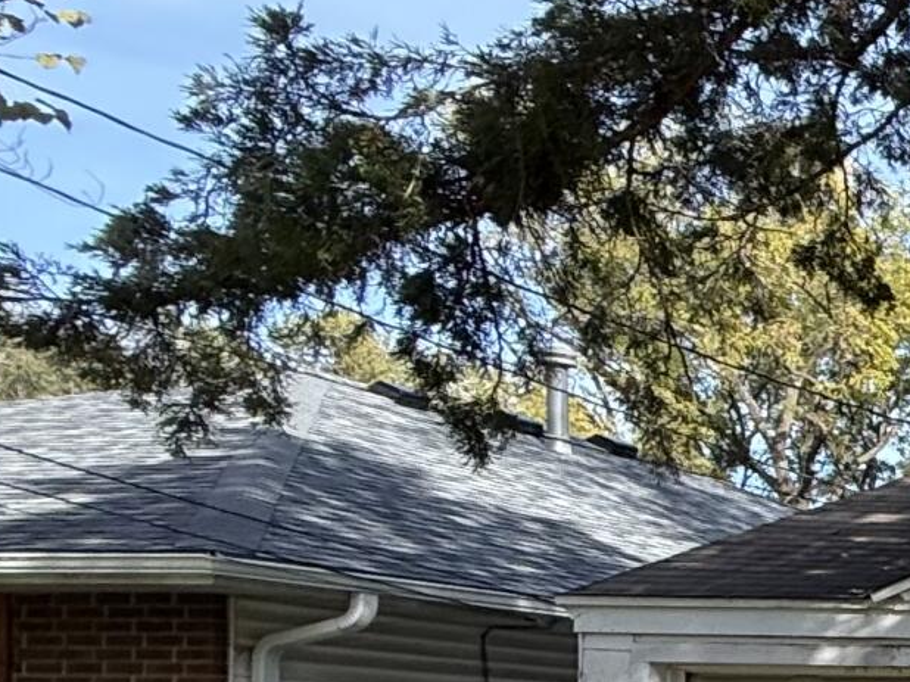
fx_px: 1787
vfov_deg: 20.4
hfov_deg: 16.8
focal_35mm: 68
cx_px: 2000
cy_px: 790
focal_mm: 2.22
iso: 50
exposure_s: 1/569
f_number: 2.2
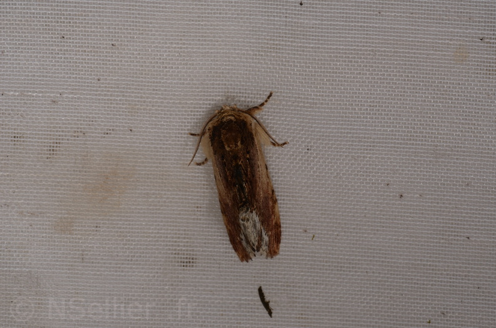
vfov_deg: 10.7
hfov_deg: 16.1
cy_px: 164
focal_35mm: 128
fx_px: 1752
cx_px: 248
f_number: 22
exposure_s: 1/60
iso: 100
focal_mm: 85
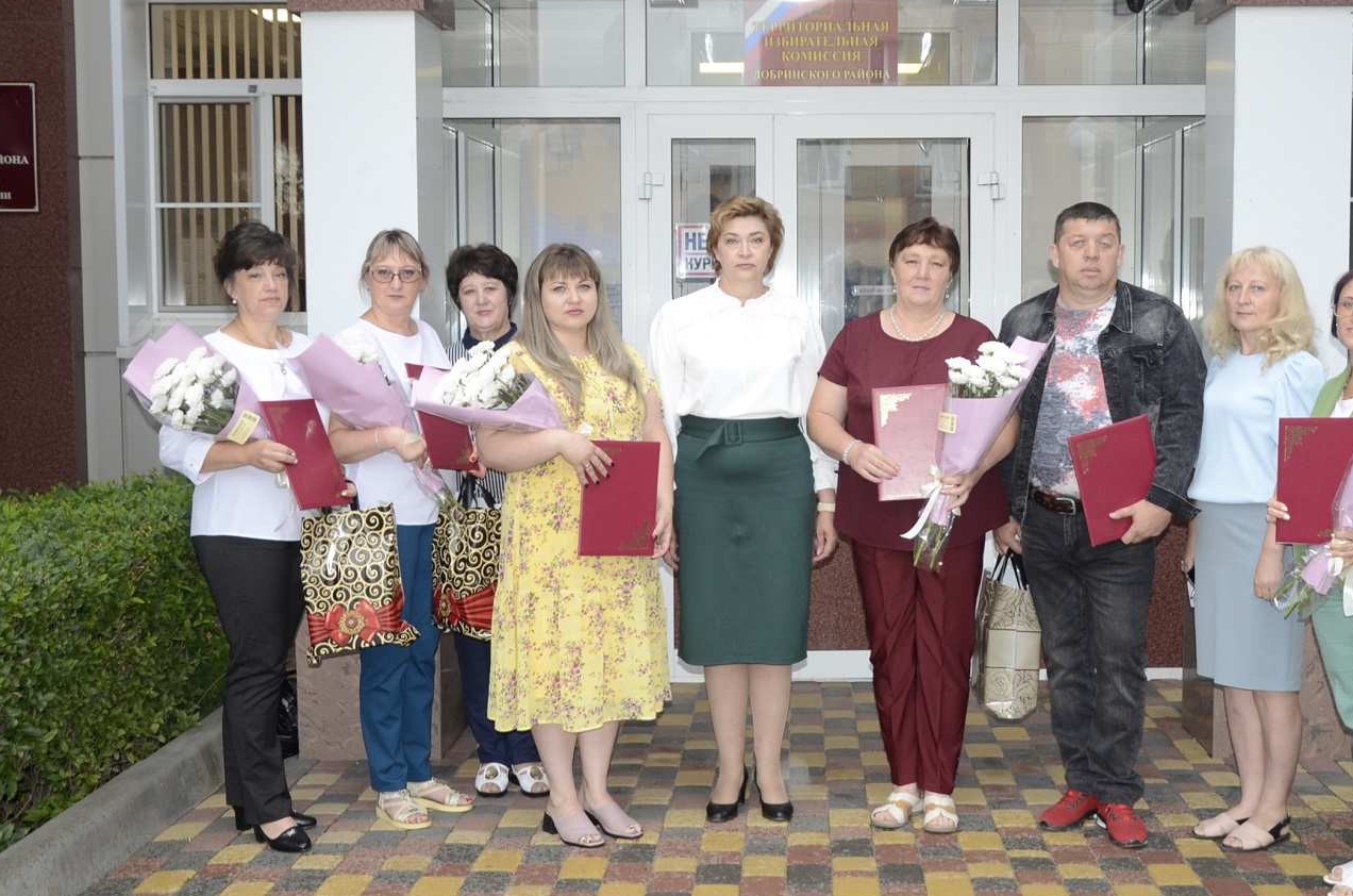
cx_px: 788
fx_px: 1725
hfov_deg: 42.7
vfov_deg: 29.1
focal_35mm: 46
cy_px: 384
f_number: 5
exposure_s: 1/250
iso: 800
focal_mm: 26
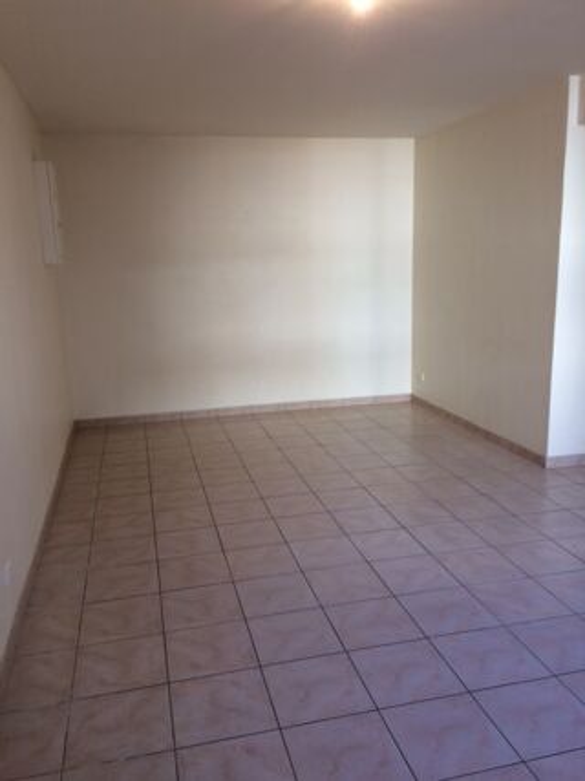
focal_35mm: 29
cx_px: 292
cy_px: 390
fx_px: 654
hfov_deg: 48.2
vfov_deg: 61.7
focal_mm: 4.15
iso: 40
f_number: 2.2
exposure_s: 1/33
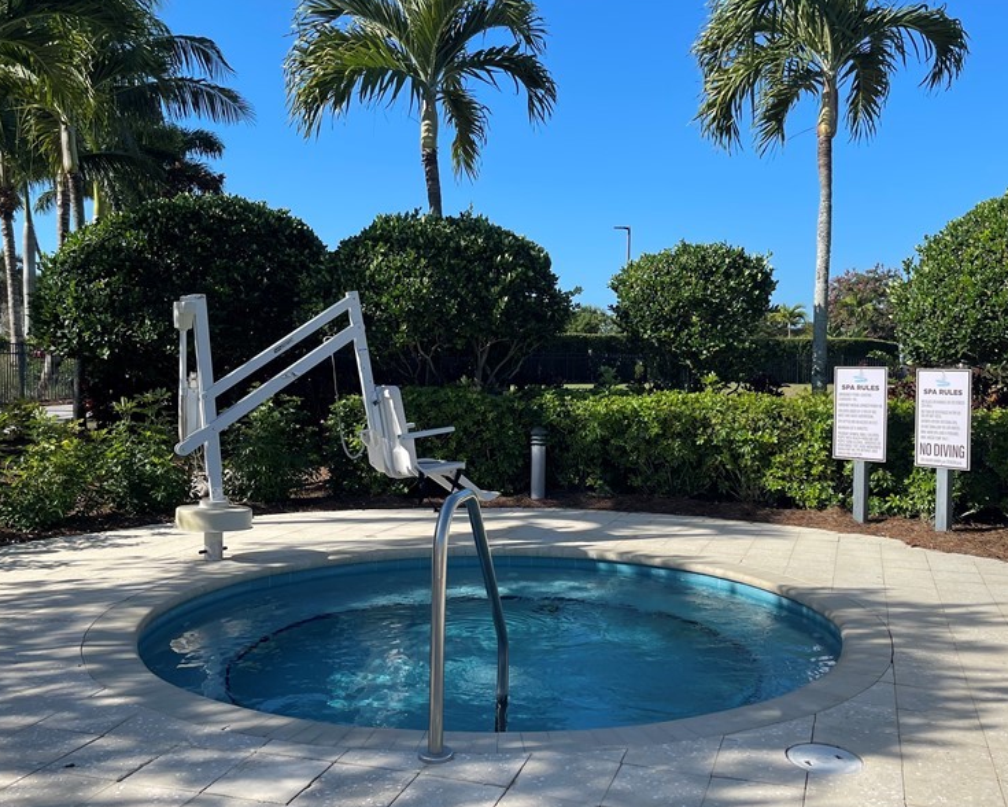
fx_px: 1014
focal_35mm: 34
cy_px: 401
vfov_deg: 43.4
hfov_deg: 52.7
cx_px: 564
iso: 32
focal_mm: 5.1
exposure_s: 1/2857
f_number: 1.6
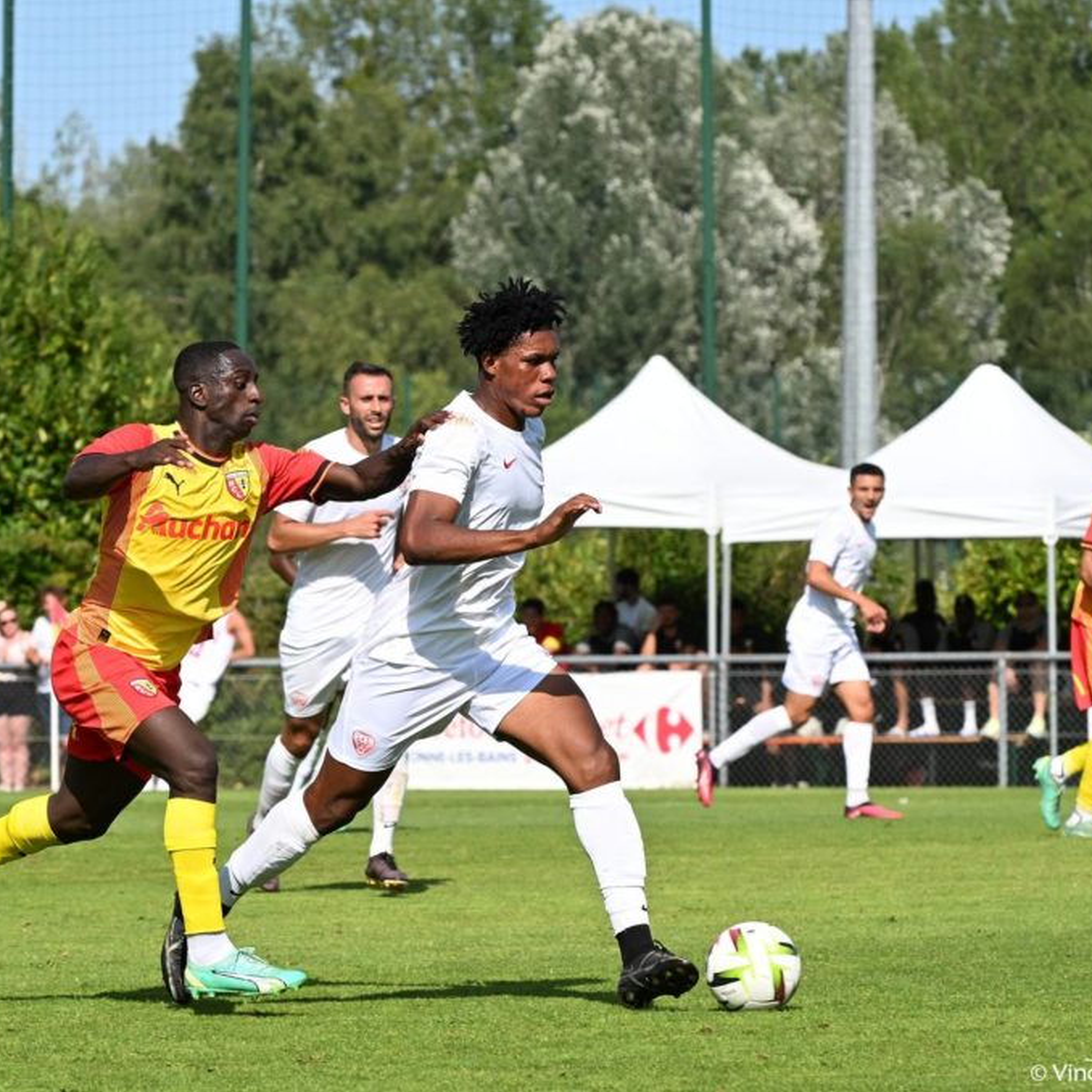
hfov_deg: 5.5
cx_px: 472
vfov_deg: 5.5
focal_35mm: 317
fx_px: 11314
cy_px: 548
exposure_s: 1/1250
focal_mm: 165
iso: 400
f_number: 8
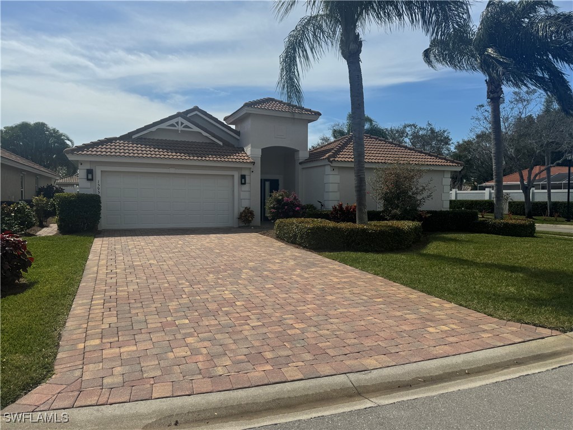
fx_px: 397
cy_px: 215
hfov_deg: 71.6
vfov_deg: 56.8
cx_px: 286
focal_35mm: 24
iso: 80
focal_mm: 6.86
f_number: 1.78
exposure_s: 1/7937
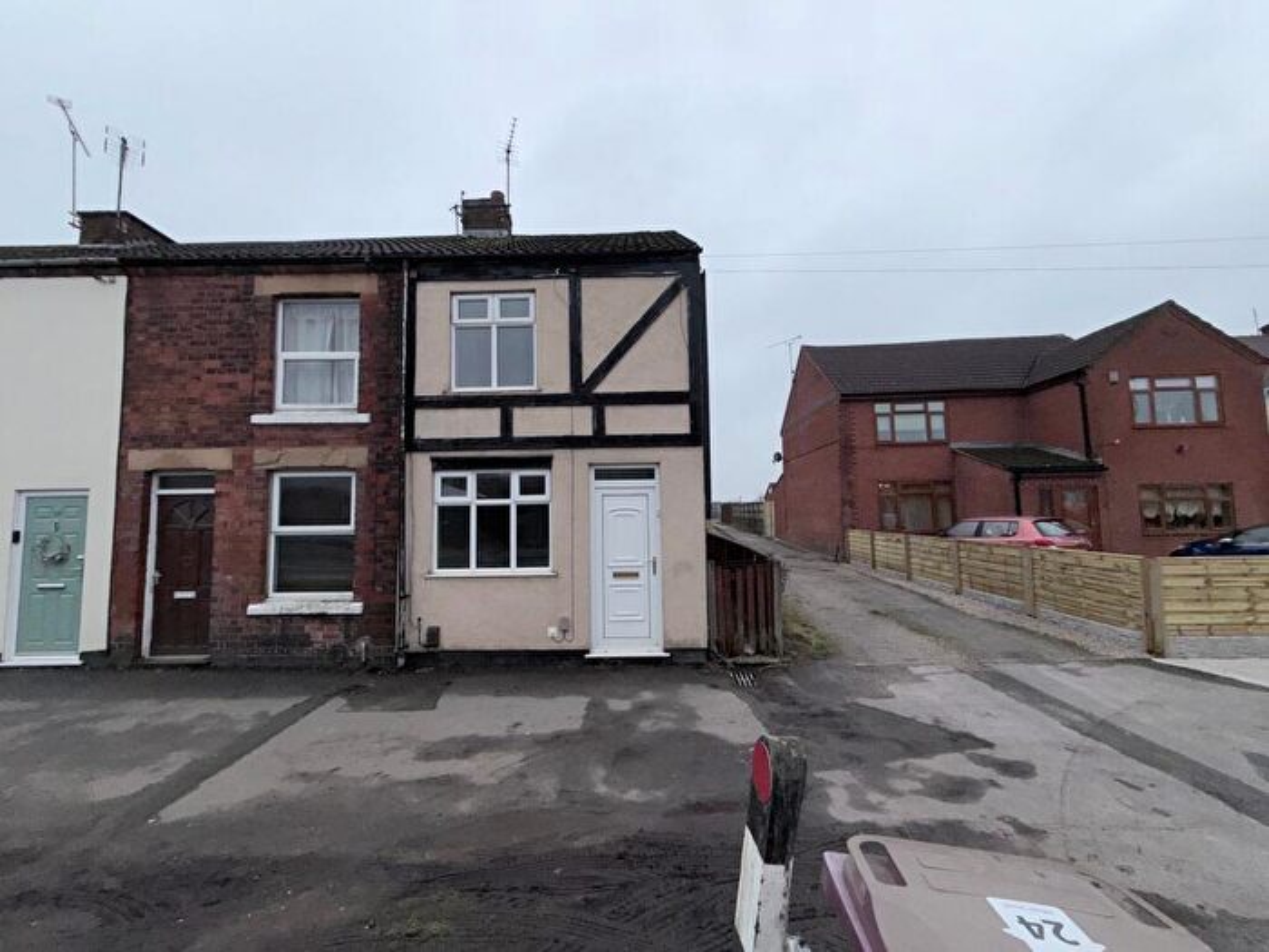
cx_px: 634
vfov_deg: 85.7
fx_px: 513
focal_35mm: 14
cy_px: 476
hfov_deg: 102.1
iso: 50
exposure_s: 1/121
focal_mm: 2.22
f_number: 2.2
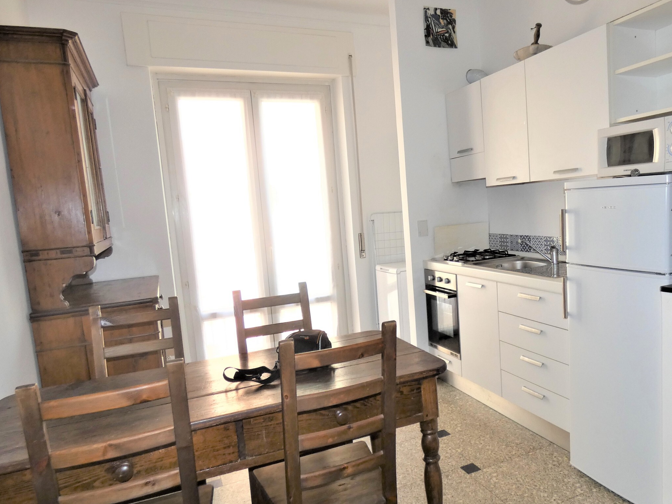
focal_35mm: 25
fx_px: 485
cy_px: 259
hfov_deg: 68.8
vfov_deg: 54.9
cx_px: 397
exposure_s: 1/60
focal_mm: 3.6
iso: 80
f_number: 2.8
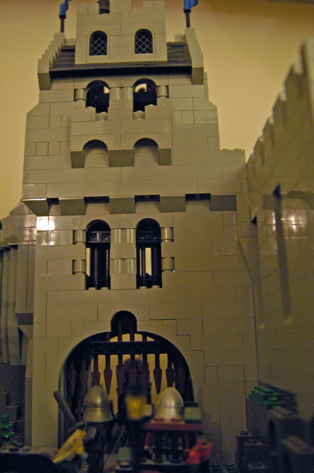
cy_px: 236
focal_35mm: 36
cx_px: 157
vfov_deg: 53.2
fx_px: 472
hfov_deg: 36.8
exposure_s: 1/25
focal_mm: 24
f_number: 3.5
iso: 1600
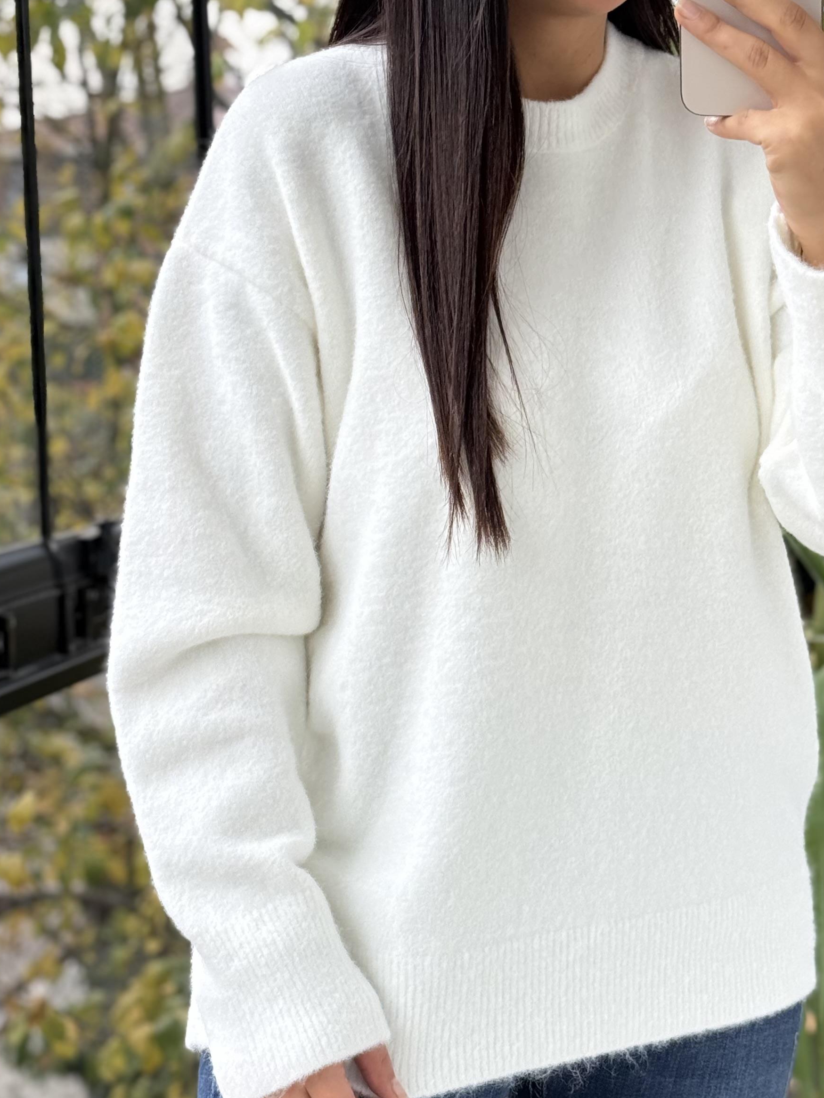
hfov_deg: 17.7
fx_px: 2634
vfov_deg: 23.5
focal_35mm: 83
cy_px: 460
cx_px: 578
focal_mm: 6.76
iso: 100
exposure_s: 1/244
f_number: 1.78
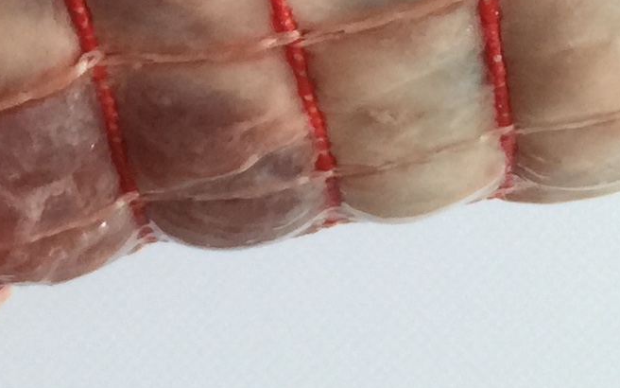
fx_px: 2585
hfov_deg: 13.5
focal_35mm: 153
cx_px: -9
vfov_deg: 7.9
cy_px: -592
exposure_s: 1/40
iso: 40
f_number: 2.2
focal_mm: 4.15
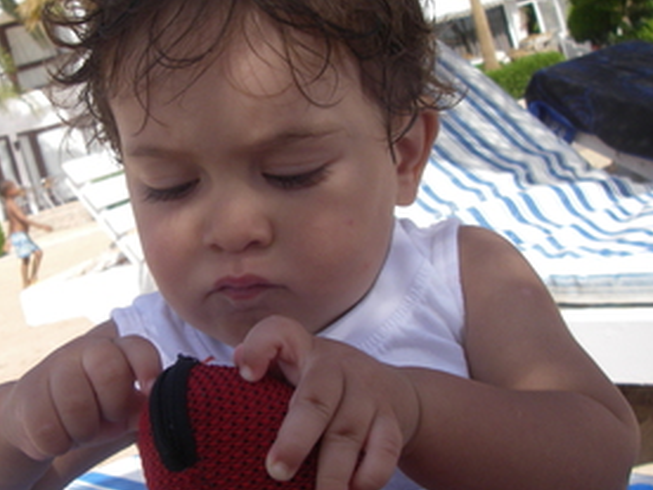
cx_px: 222
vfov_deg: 23.6
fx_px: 1170
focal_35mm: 62
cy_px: 277
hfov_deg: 31.0
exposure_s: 1/800
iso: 80
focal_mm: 6.3
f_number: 3.3
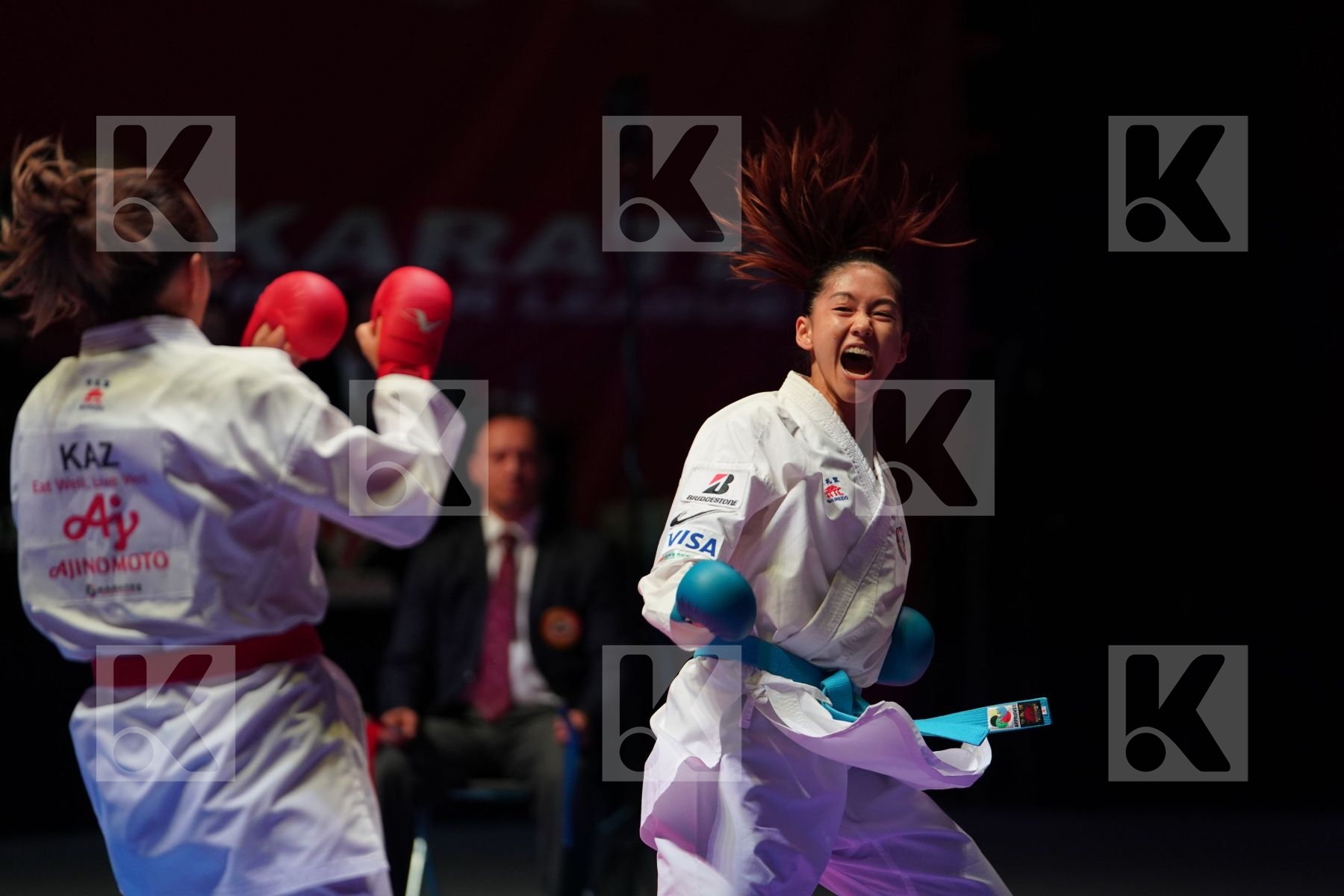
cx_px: 672
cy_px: 448
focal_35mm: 191
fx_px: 7130
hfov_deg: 10.8
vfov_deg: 7.2
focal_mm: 191
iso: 1600
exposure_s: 1/1000
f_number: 2.8
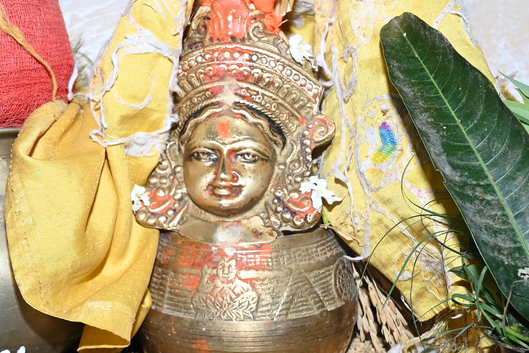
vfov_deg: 14.1
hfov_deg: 21.0
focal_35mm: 97
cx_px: 193
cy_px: 206
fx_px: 1425
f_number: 7.1
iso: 500
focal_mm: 34
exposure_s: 1/200
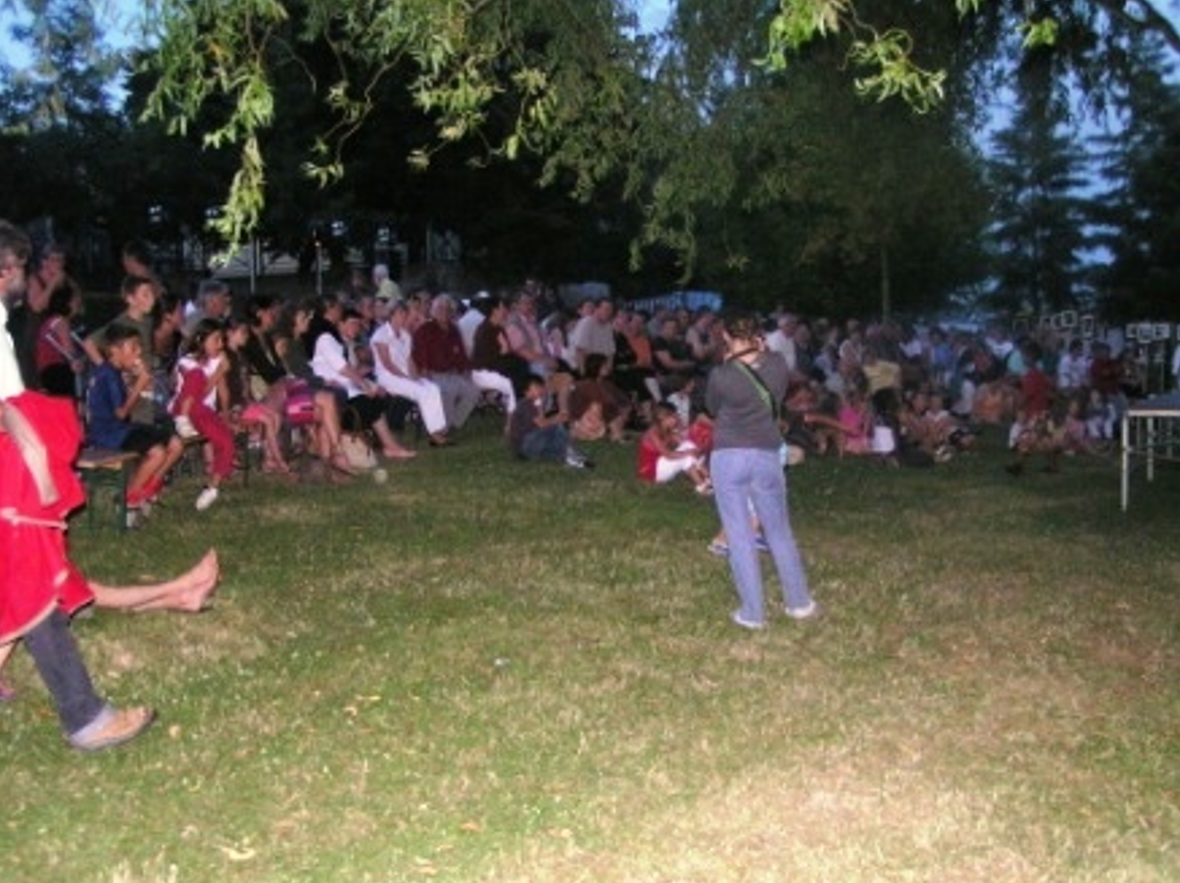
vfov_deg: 36.8
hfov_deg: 47.9
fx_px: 1328
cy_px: 451
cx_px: 578
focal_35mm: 39
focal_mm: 5.8
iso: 200
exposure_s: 1/40
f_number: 2.8
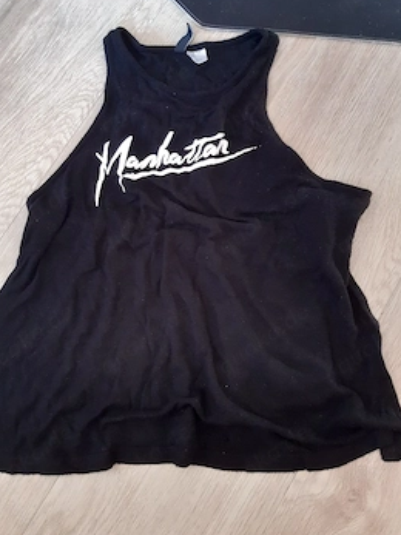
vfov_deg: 59.8
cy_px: 236
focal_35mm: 30
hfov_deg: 46.7
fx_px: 464
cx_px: 179
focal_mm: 3.92
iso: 320
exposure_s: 1/50
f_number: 1.7
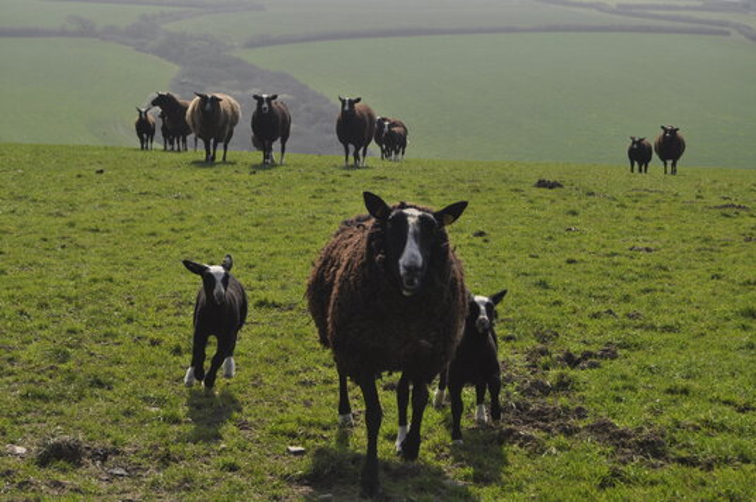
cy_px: 251
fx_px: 1730
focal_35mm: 82
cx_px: 378
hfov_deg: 24.6
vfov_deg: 16.5
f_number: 9
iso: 400
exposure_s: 1/320
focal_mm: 55
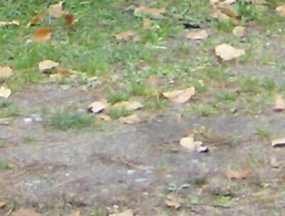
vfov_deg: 5.3
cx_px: -3
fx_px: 2234
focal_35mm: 270
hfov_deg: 7.3
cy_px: -401
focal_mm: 6
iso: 100
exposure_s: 1/112
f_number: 2.8
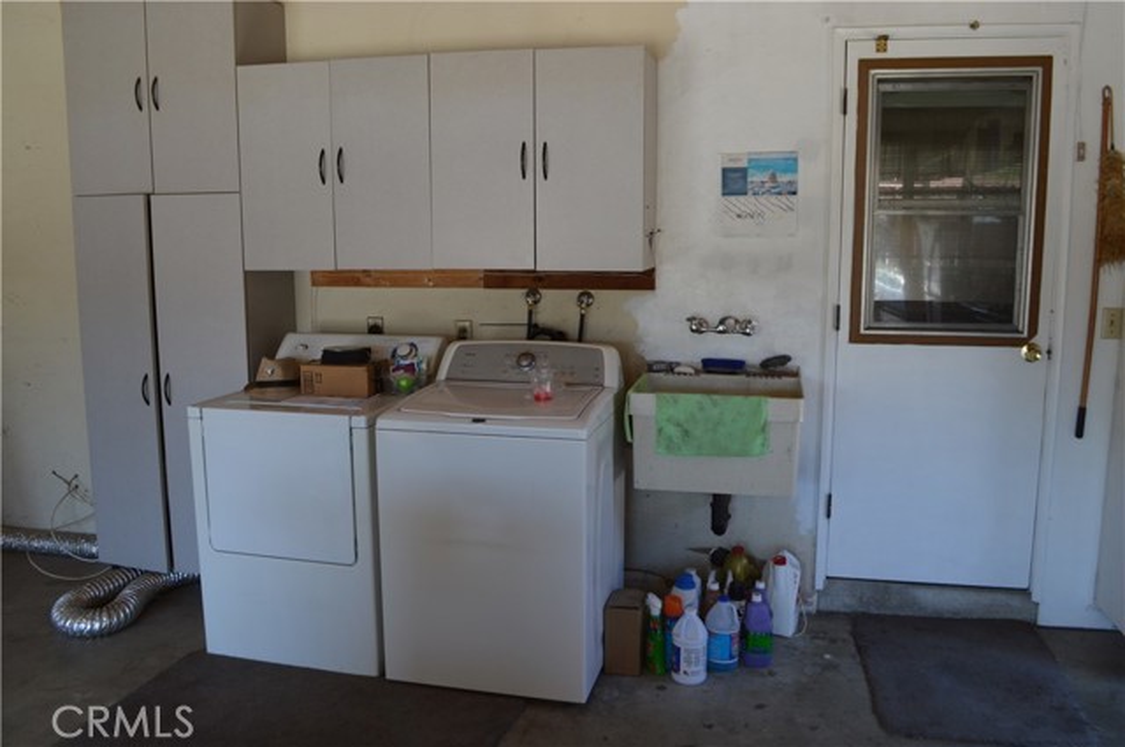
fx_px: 936
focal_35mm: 30
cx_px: 562
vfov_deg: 43.5
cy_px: 374
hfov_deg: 62.0
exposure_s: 1/125
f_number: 5.6
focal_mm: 20
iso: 400
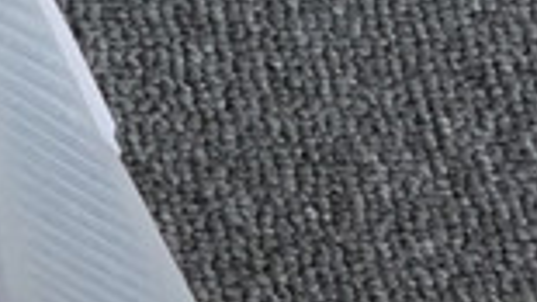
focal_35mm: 207
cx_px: -738
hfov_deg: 9.3
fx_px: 2946
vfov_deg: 5.8
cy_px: 510
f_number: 2.4
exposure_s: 1/354
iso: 25
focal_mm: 3.3
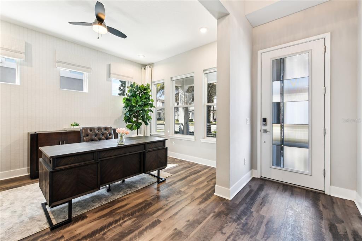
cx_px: 181
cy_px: 120
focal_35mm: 14
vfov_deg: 81.2
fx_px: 141
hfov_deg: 104.3
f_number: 8
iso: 400
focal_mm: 14
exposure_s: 1/8
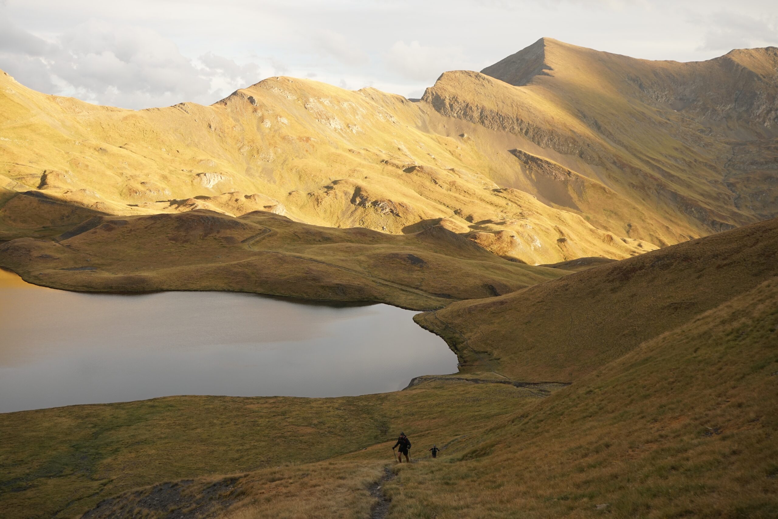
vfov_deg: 36.9
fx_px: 778
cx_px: 389
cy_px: 260
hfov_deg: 53.1
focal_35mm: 36
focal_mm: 36
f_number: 7.1
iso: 200
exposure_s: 1/100
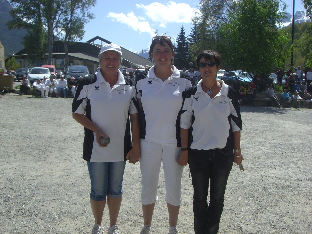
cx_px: 156
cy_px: 117
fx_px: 343
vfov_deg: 37.7
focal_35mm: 38
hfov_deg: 49.0
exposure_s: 1/800
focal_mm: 6.2
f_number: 4.3
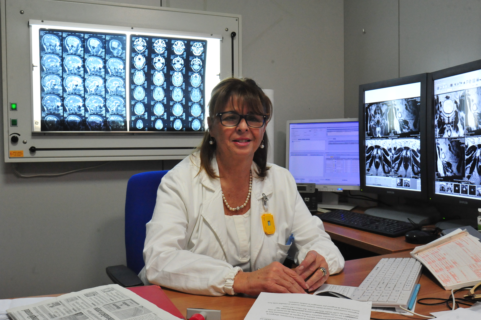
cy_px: 160
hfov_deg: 54.5
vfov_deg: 37.8
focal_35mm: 35
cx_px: 240
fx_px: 467
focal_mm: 35
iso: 5000
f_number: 10
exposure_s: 1/80
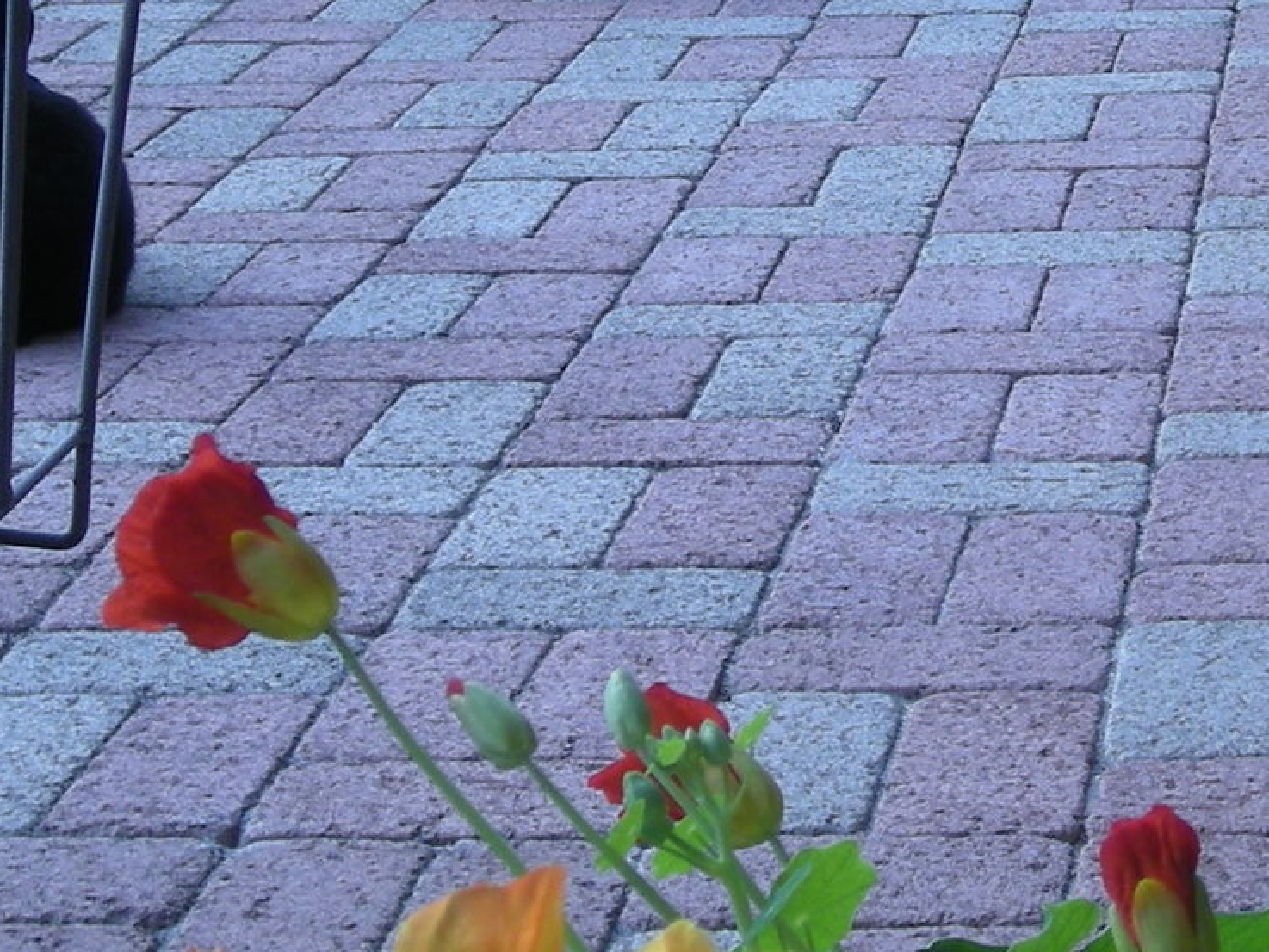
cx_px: 859
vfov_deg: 12.8
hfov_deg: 17.2
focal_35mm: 114
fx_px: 4180
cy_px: -46
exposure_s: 1/74.4
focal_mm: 5.7
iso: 64
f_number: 2.8
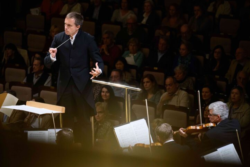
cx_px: 125
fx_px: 1458
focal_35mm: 210
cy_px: 84
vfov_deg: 6.5
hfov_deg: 9.8
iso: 6400
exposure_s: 1/320
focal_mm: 210
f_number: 5
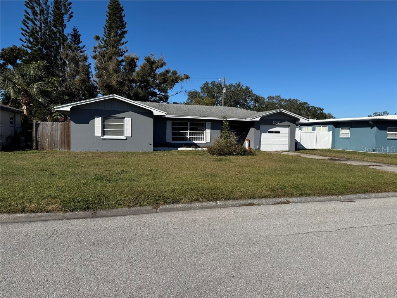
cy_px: 149
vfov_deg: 56.8
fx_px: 275
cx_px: 198
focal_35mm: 24
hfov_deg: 71.6
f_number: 1.78
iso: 80
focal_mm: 6.76
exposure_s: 1/7092
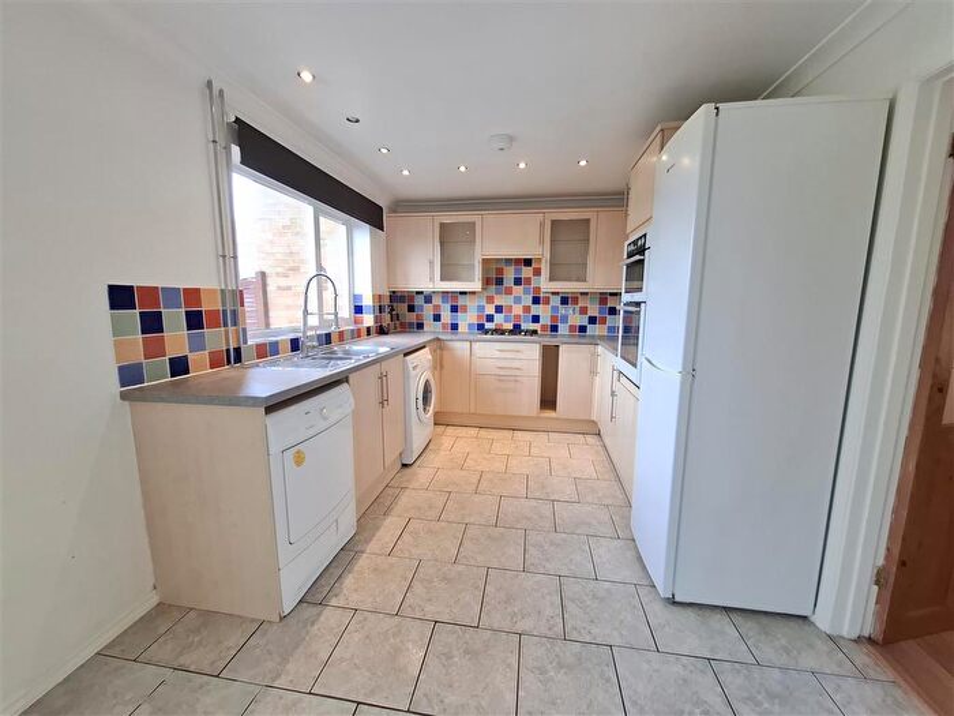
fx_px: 358
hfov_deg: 106.2
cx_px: 477
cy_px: 358
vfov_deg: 89.9
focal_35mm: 13
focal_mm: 1.74
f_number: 2.2
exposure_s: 1/50
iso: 80
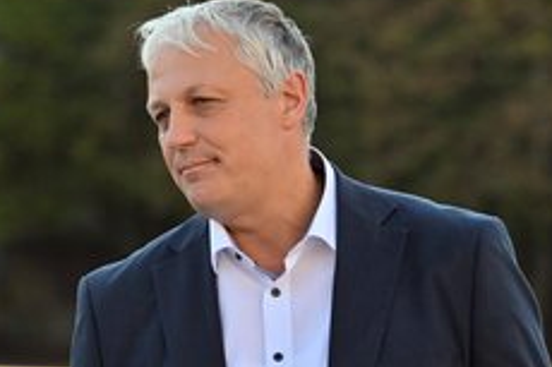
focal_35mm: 337
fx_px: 5163
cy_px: 325
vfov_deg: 4.1
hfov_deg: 6.1
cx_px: 34
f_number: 5.6
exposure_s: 1/1250
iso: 640
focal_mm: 155
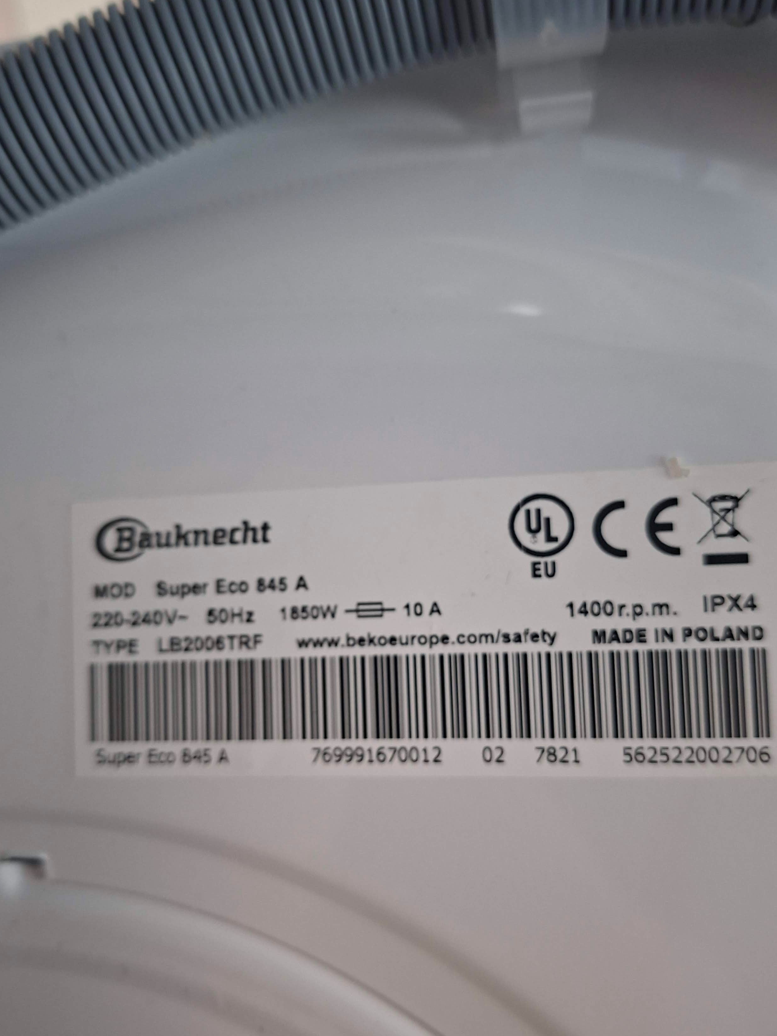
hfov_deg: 49.7
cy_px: 532
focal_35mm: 28
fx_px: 838
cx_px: 394
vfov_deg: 63.4
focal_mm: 5.54
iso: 320
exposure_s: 1/33
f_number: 1.8
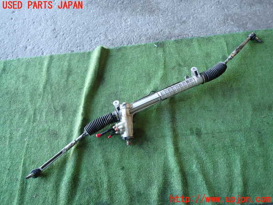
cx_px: 136
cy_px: 102
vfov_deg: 54.9
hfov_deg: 69.4
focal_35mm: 25
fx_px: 197
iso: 200
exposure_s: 1/50
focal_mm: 4.5
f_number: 2
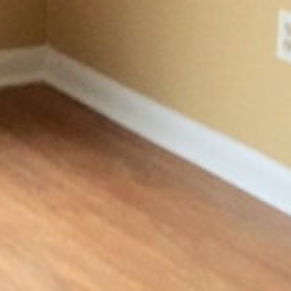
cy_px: -216
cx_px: -500
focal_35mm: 168
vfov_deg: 9.9
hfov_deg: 9.0
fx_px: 1598
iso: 32
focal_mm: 4.15
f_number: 2.2
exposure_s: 1/120
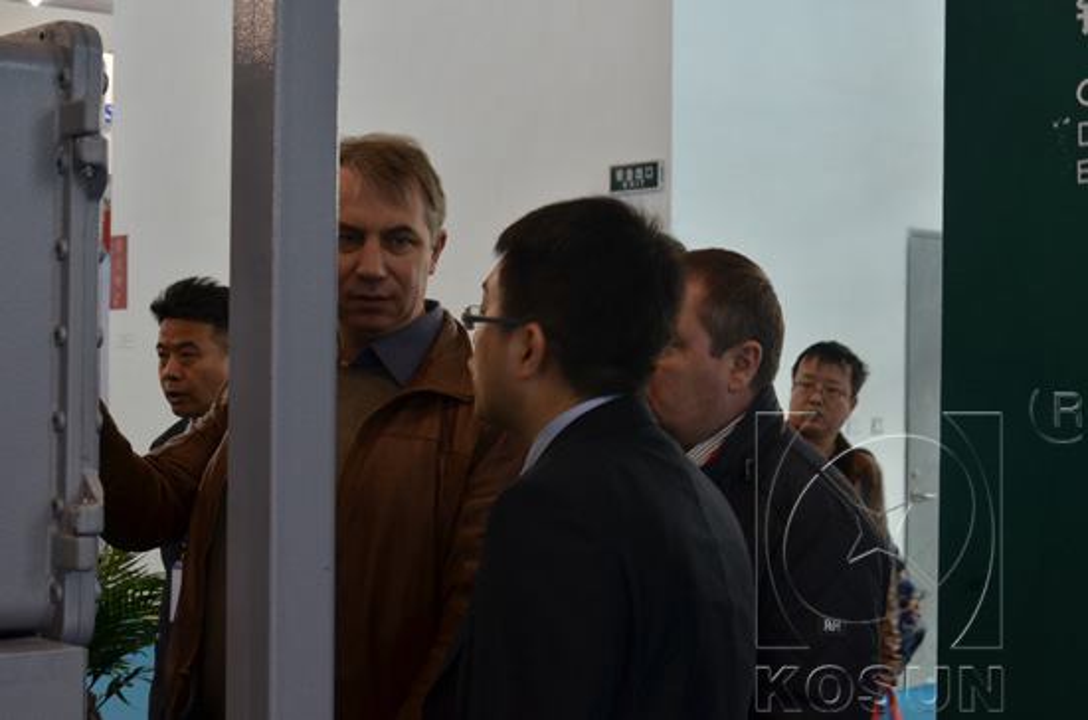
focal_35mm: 63
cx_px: 544
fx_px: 1900
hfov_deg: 32.0
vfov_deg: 21.5
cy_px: 360
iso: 500
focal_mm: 42
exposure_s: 1/20
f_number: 9
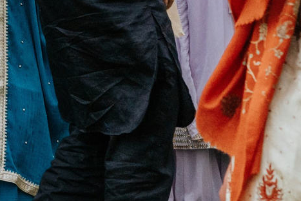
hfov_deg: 7.2
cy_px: -202
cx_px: -324
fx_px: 2290
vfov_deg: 4.9
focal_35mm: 274
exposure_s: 1/320
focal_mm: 50
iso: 1250
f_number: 4.5
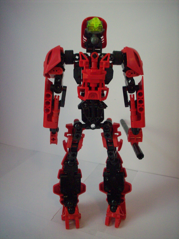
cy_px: 120
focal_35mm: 37
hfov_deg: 38.7
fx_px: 255
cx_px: 90
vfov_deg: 50.1
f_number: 2.8
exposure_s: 1/8
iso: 200
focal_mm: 6.2
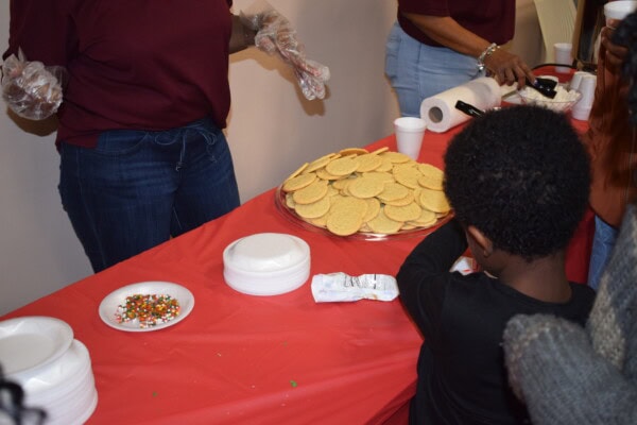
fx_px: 743
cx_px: 318
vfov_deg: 31.9
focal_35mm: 42
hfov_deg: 46.4
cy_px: 212
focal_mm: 28
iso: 800
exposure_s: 1/80
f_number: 4.5
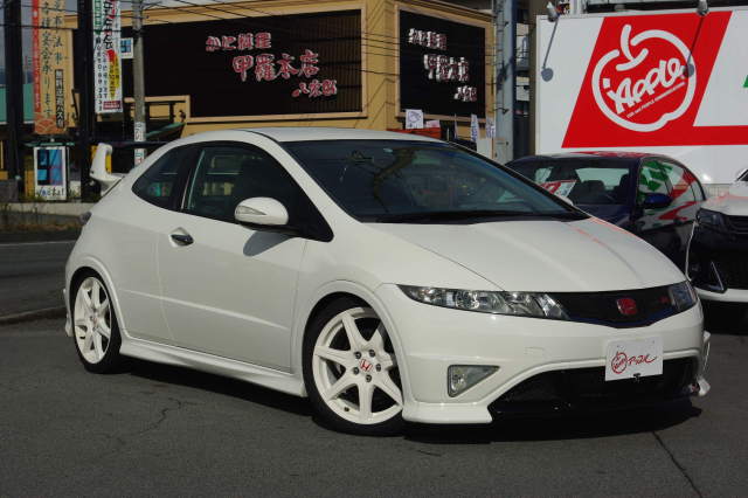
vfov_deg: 20.3
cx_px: 374
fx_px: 1391
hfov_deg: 30.1
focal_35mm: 67
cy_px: 249
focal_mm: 45
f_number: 9.5
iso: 100
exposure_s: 1/500
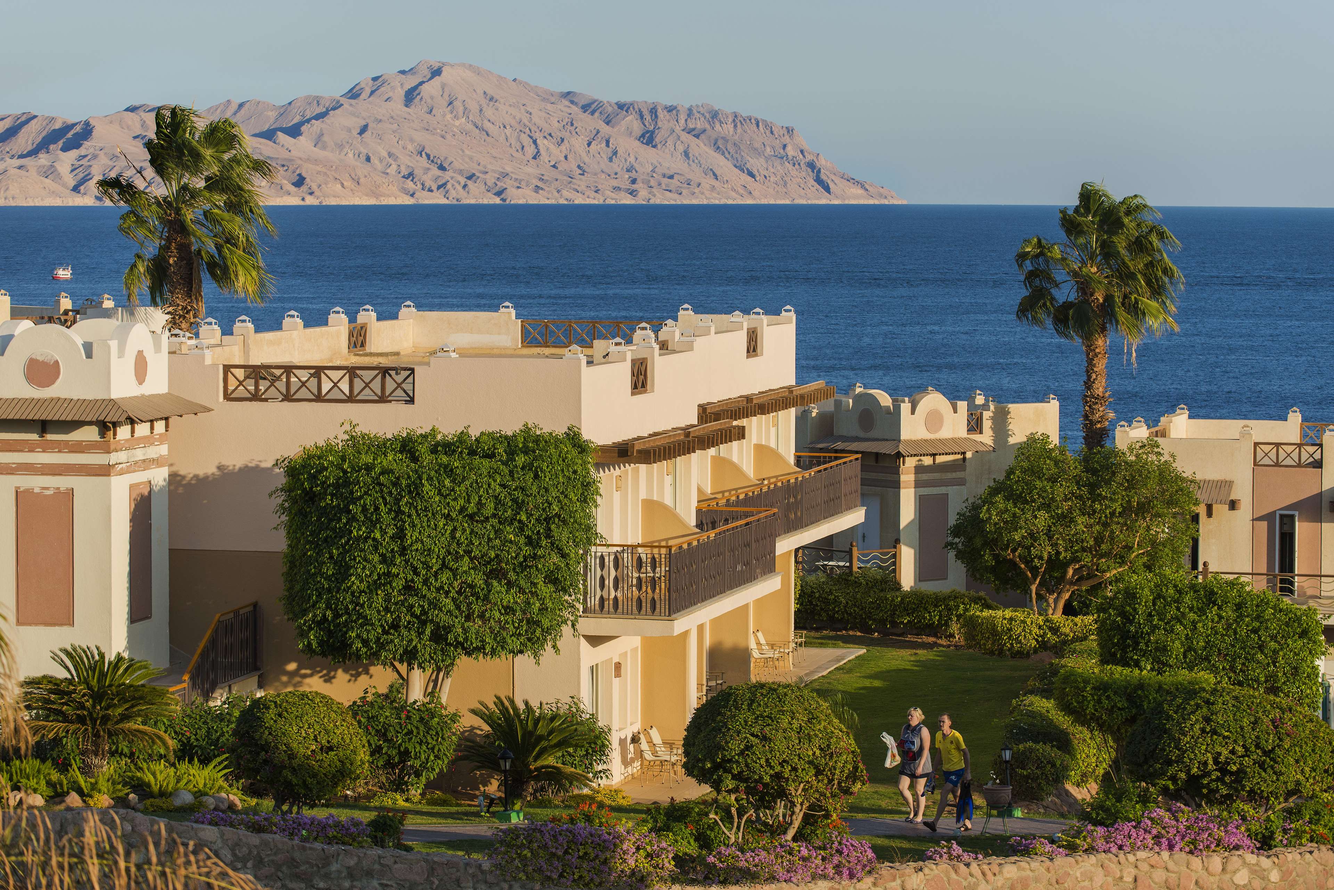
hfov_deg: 18.6
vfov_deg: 12.5
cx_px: 667
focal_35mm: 110
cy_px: 445
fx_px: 4077
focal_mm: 110
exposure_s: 1/640
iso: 100
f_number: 5
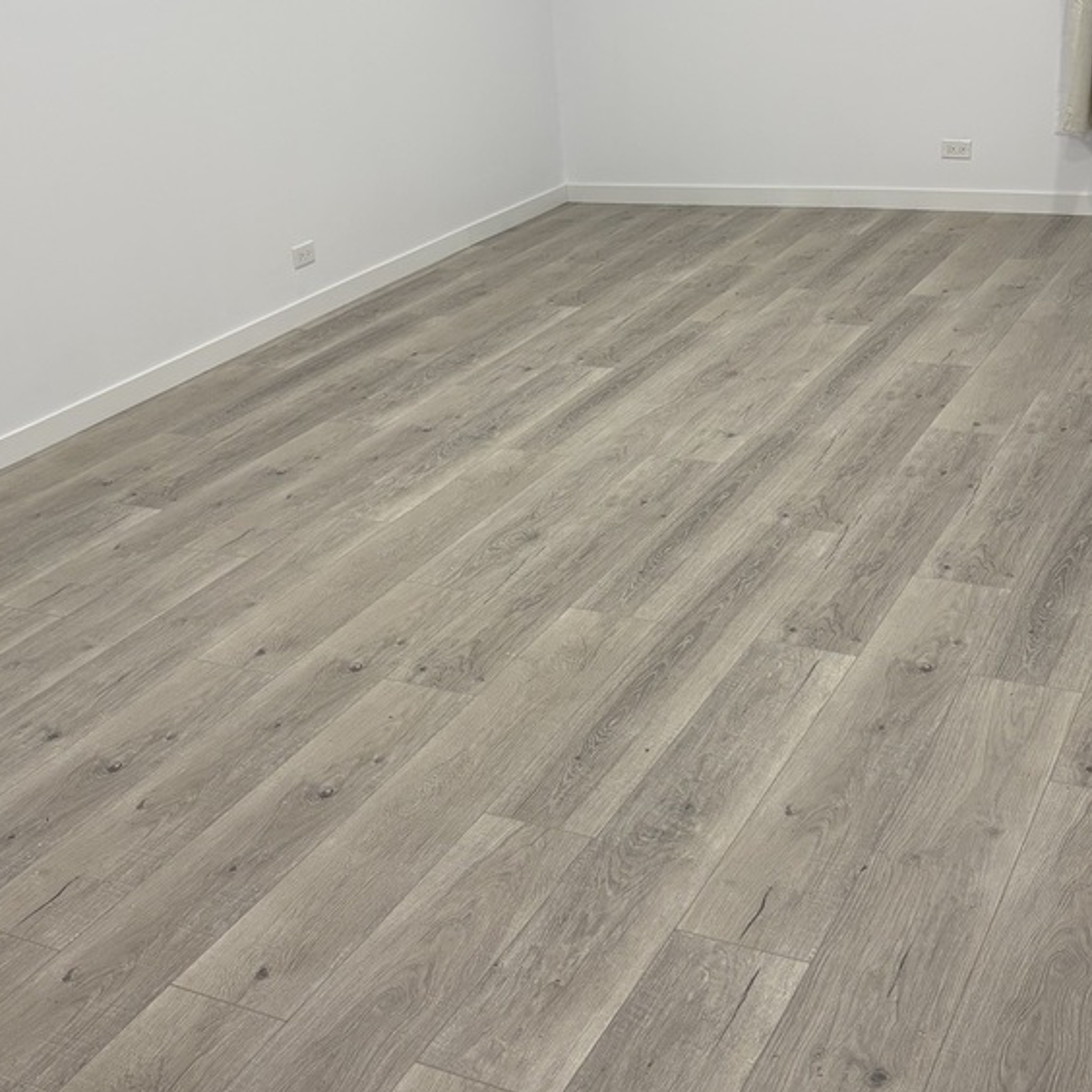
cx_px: 604
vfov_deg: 38.1
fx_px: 1570
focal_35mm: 44
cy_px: 395
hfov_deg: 38.3
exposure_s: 1/120
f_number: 1.6
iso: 80
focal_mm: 5.96
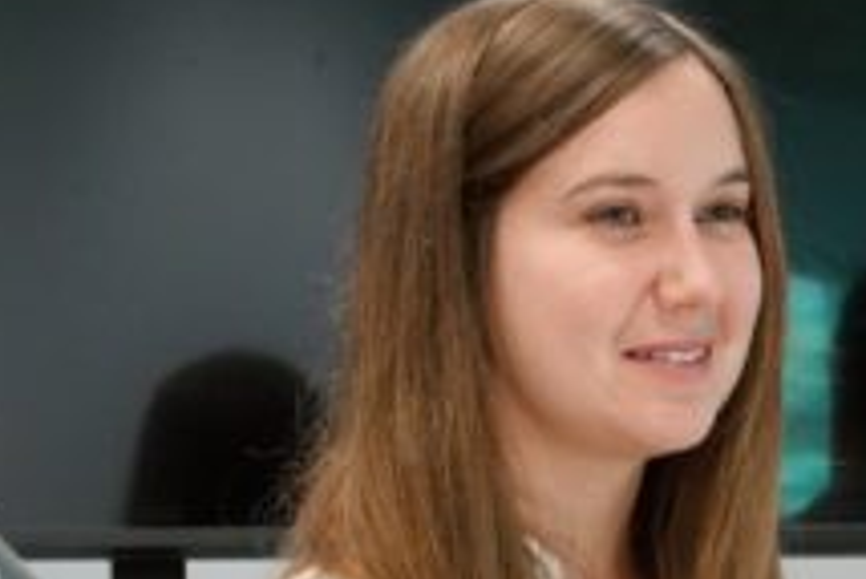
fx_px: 5657
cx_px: -320
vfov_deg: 5.9
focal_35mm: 235
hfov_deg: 8.6
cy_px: 271
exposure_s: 1/40
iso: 800
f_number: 3.5
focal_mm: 25.61
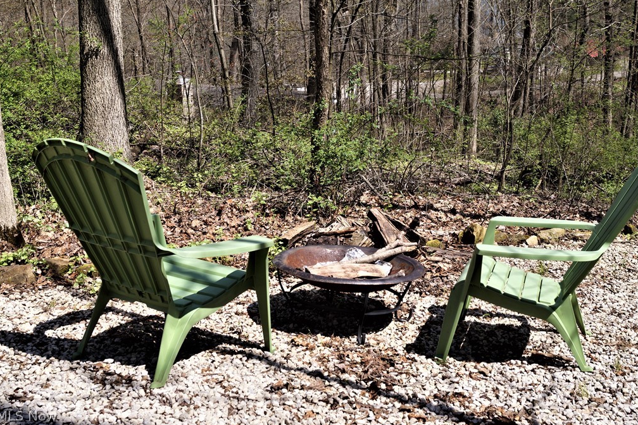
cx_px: 337
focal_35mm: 42
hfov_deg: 46.4
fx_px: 744
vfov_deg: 31.9
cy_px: 197
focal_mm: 26
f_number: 8
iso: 100
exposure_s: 1/250
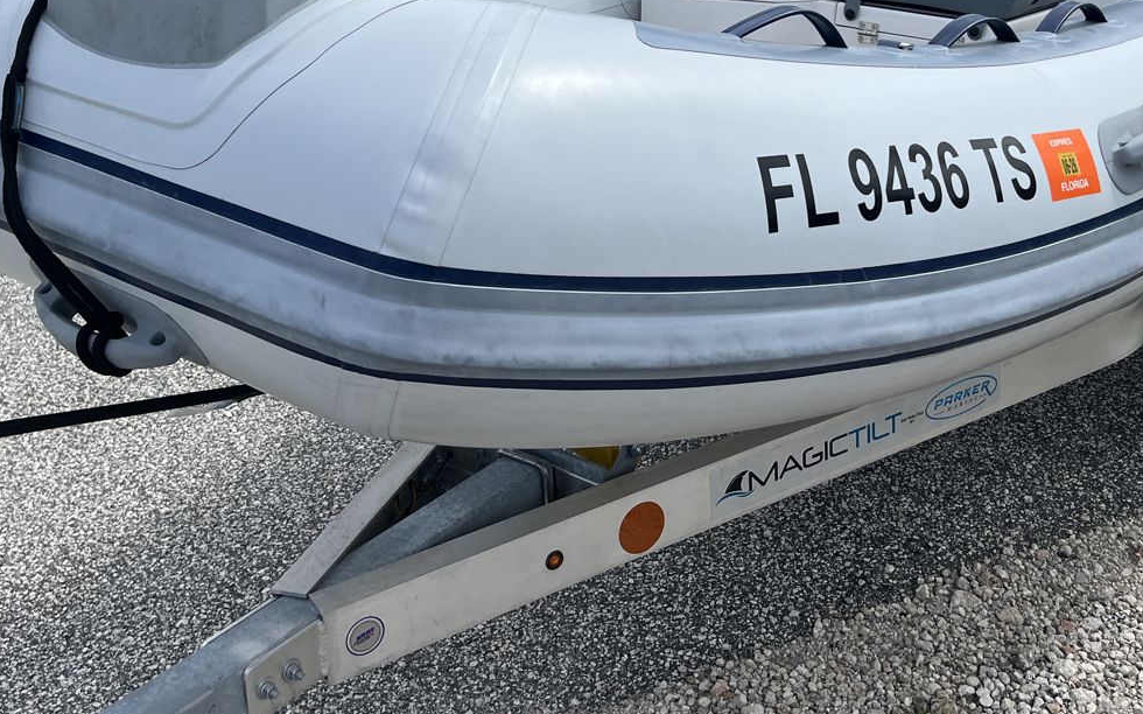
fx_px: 1401
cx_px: 641
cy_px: 32
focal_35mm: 45
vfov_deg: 27.2
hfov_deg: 44.3
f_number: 1.6
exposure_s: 1/4484
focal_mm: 5.1
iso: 50
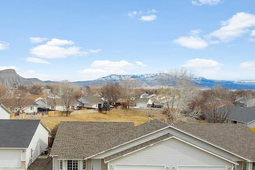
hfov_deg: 57.0
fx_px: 234
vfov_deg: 39.2
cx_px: 108
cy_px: 122
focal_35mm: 33
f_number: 2.8
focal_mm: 4.5
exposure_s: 1/125
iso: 106
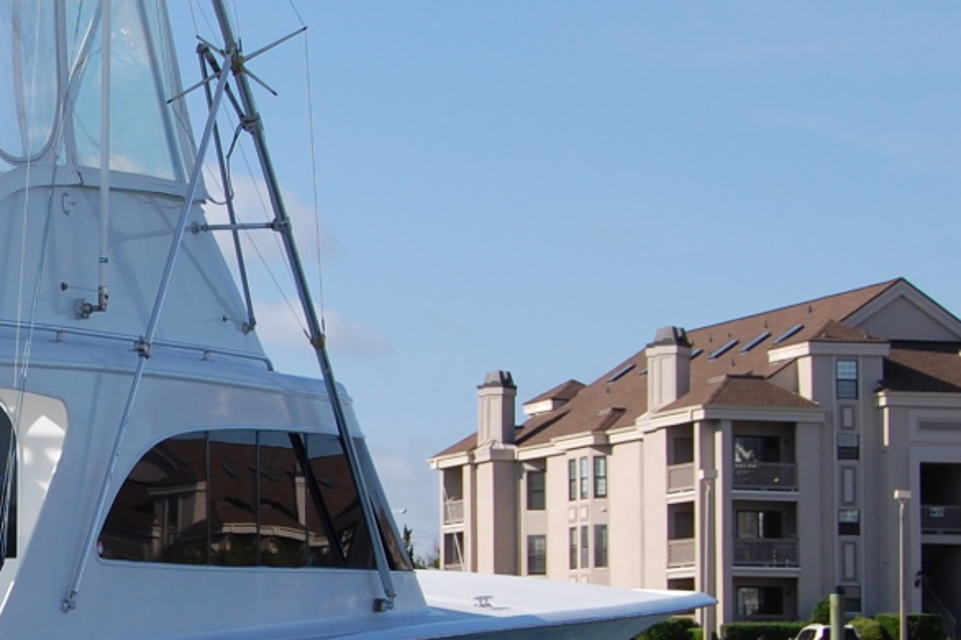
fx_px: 3548
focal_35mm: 133
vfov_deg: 10.3
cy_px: 415
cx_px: -185
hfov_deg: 14.9
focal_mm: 32
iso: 200
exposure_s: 1/320
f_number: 9
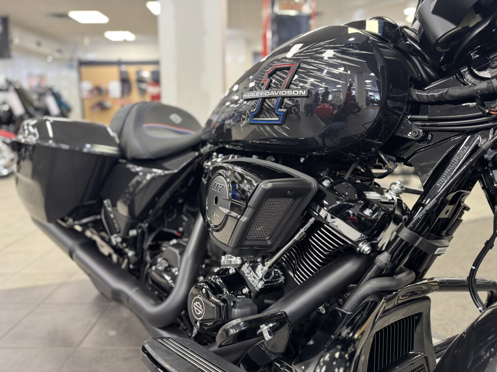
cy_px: 186
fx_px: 345
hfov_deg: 71.6
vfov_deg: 56.8
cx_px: 248
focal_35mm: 24
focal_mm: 6.76
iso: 320
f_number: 1.78
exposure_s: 1/60
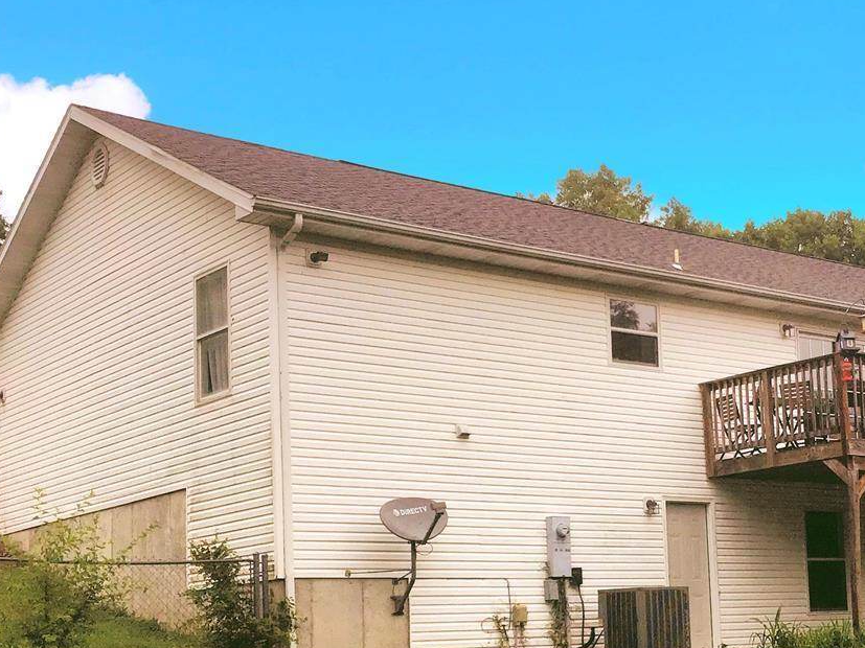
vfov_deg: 24.2
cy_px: 483
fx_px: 1499
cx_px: 676
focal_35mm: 60
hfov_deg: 31.5
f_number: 2.4
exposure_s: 1/60
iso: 32
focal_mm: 3.3
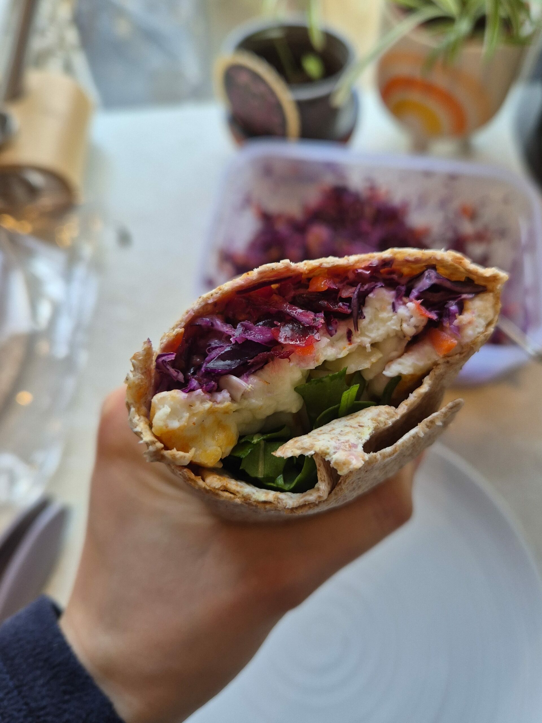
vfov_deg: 73.9
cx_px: 271
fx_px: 480
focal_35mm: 23
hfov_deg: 58.9
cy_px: 362
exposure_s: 1/180
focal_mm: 5.4
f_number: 1.8
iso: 125
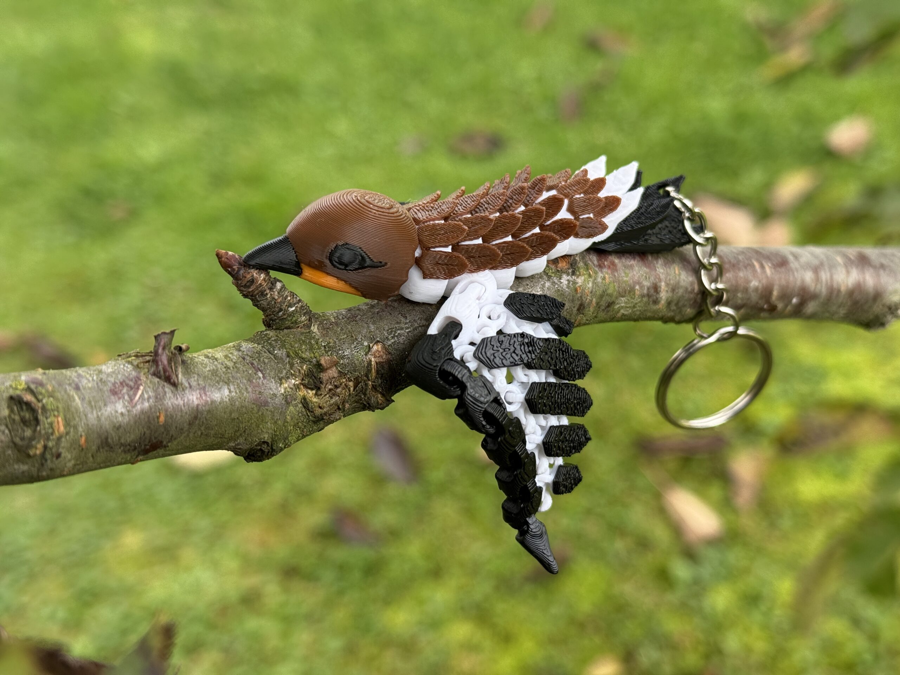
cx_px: 450
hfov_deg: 39.7
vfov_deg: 30.3
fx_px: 1248
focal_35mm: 48
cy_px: 338
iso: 80
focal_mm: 6.76
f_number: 1.78
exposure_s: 1/490
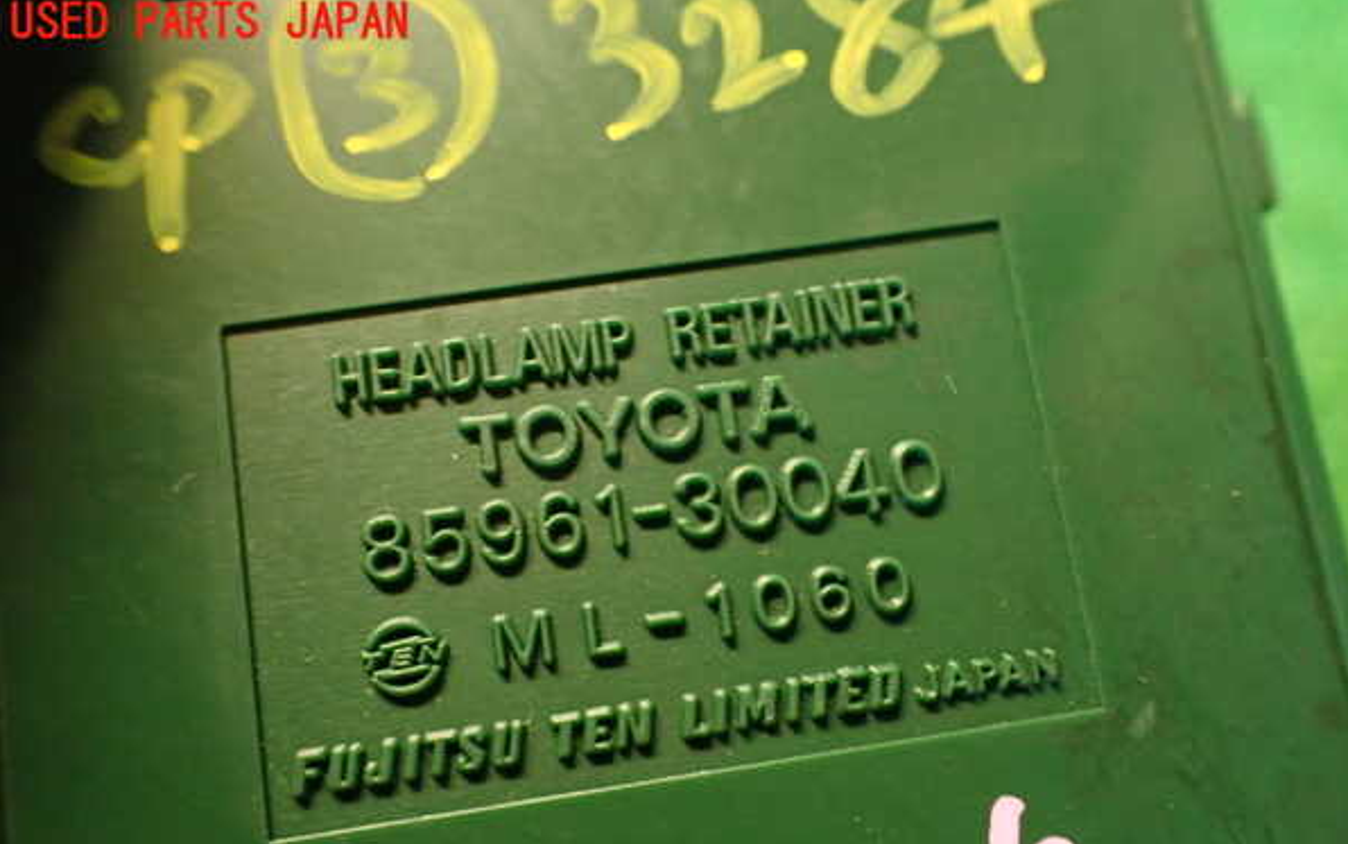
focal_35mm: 32
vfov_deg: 39.3
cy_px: 505
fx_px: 1176
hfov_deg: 59.6
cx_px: 676
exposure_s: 1/30
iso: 640
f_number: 2.3
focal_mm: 5.4
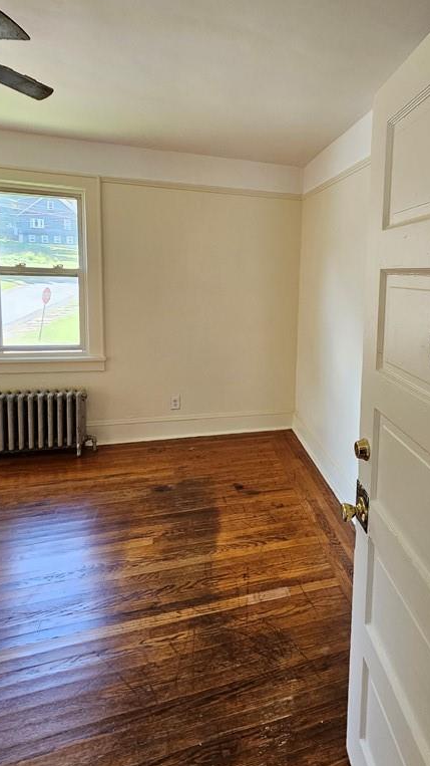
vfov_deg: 88.8
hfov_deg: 54.6
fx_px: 385
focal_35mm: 19
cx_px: 339
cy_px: 321
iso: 200
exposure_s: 1/77
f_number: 2.2
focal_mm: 2.2
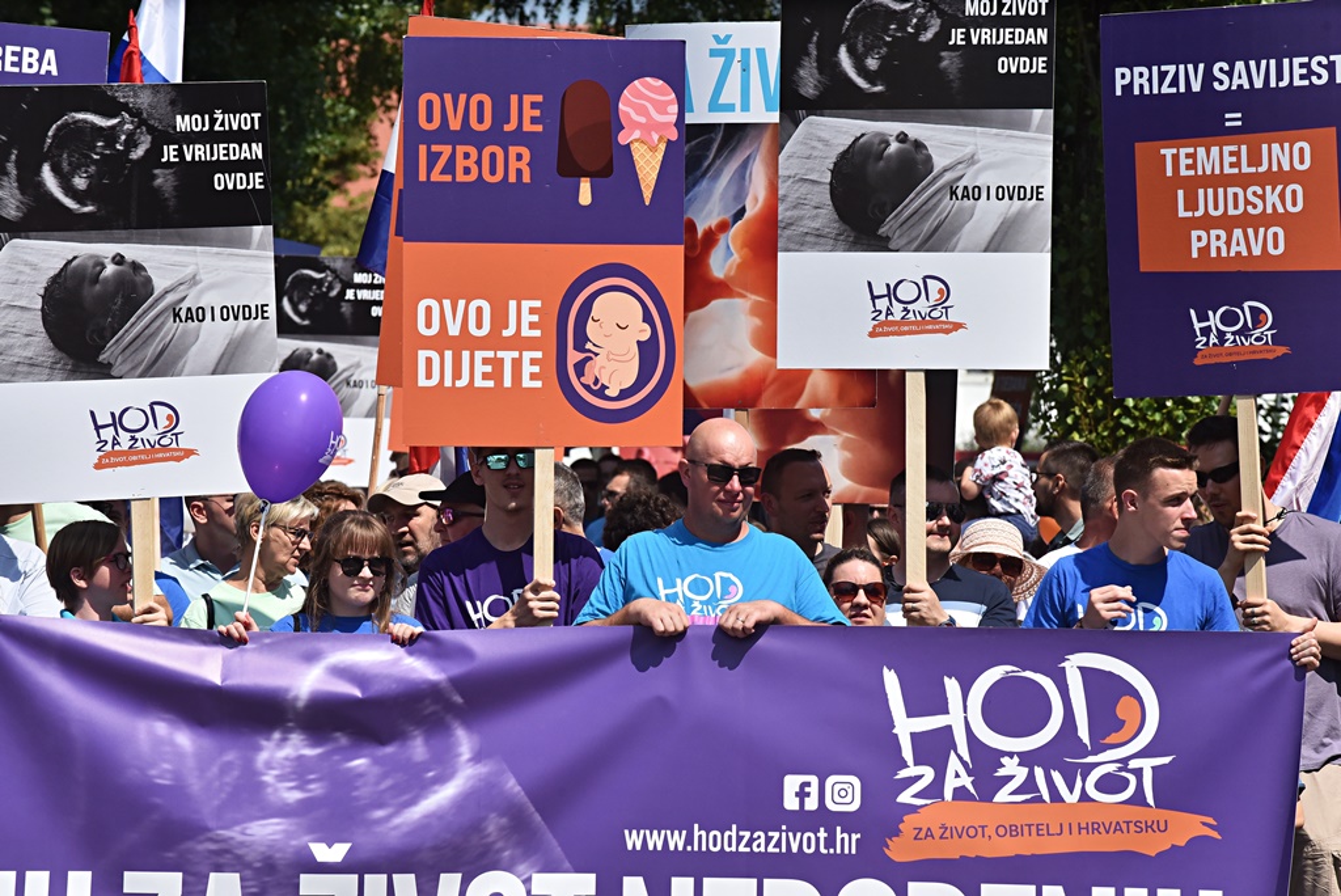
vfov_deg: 6.9
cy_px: 448
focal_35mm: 200
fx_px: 7454
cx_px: 670
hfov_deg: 10.3
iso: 1250
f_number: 9
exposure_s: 1/4000
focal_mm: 200
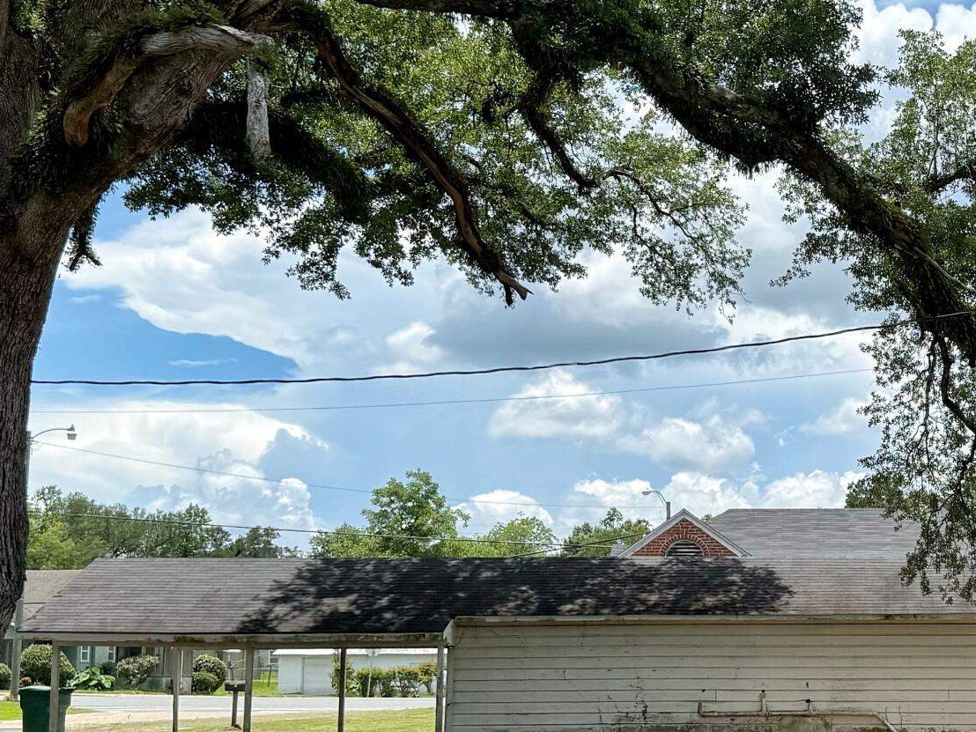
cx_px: 763
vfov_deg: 22.5
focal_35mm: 65
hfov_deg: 29.2
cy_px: 487
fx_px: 1833
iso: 80
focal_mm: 6.76
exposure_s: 1/4975
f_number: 1.78
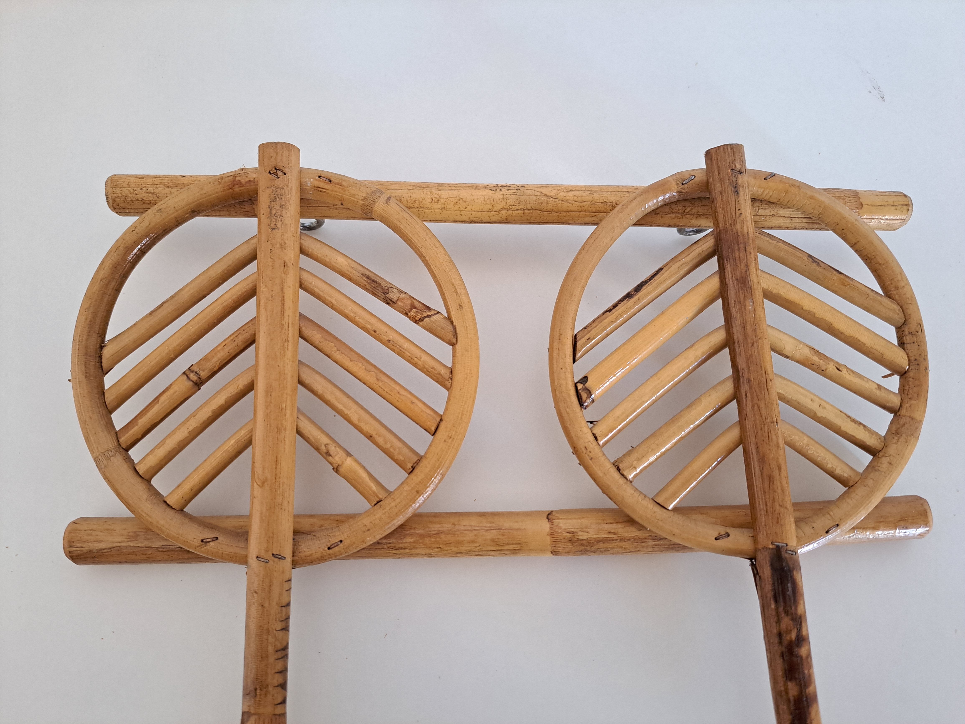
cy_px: 362
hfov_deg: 71.6
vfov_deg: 56.8
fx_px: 669
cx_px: 482
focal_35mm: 24
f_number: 1.8
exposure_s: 1/33
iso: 400
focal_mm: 5.23
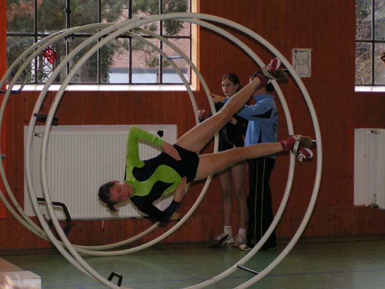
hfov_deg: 16.6
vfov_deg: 12.5
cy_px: 144
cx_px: 192
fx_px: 1324
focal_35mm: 119
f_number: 3.5
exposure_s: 1/125
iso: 200
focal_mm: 18.2
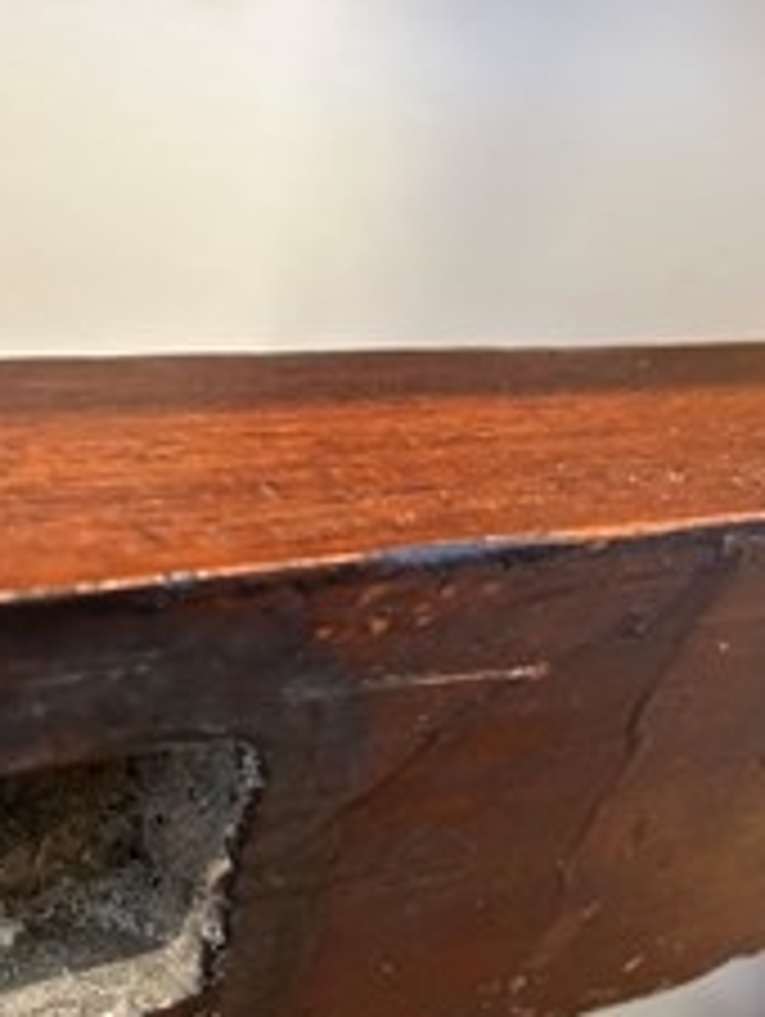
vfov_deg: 39.5
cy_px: 824
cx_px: 144
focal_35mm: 46
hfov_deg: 30.7
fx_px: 1353
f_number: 1.5
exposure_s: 1/60
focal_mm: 5.7
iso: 500
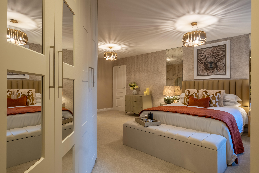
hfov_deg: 84.0
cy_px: 86
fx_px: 144
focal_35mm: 20
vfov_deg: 61.9
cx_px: 130
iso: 200
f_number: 9
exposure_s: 1/2
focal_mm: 13.2
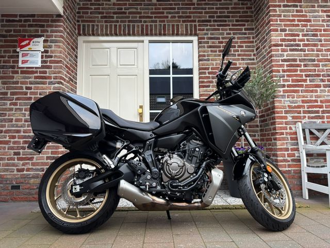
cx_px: 165
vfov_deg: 53.1
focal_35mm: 26
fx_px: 248
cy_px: 124
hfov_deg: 67.3
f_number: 1.6
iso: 160
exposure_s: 1/60
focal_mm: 5.96
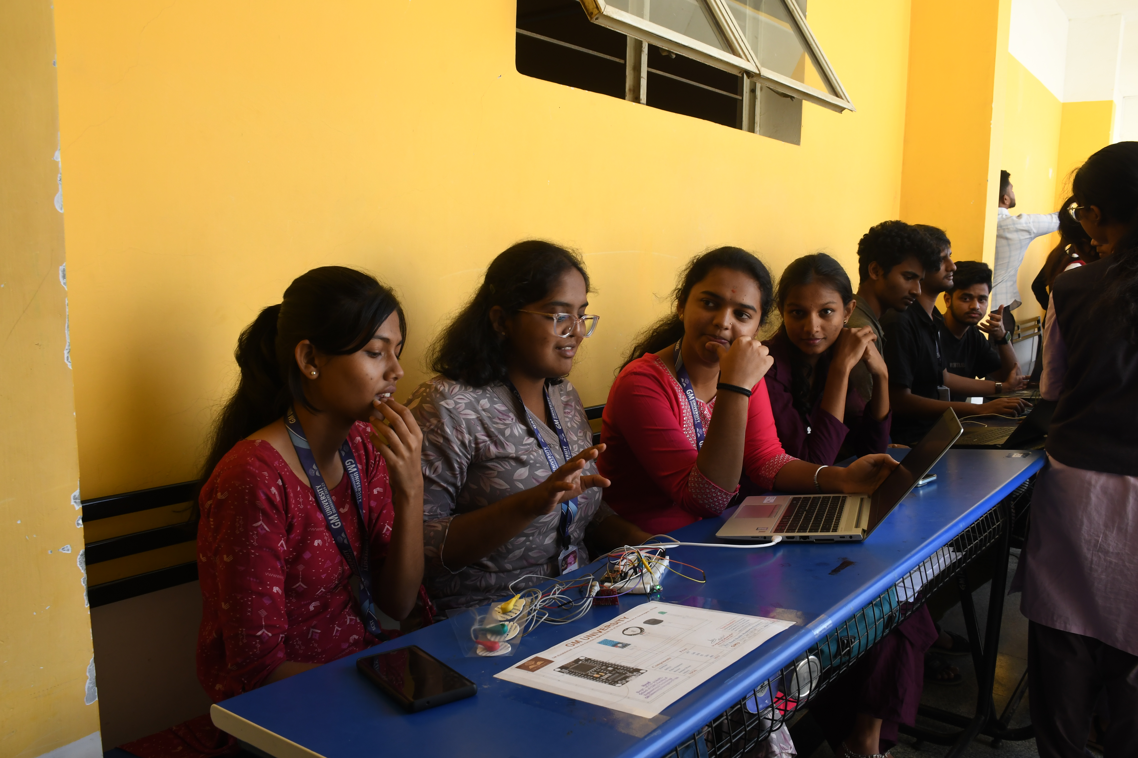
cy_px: 379
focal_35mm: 27
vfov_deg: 47.9
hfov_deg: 67.4
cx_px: 569
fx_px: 853
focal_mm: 18
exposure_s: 1/160
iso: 500
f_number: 8
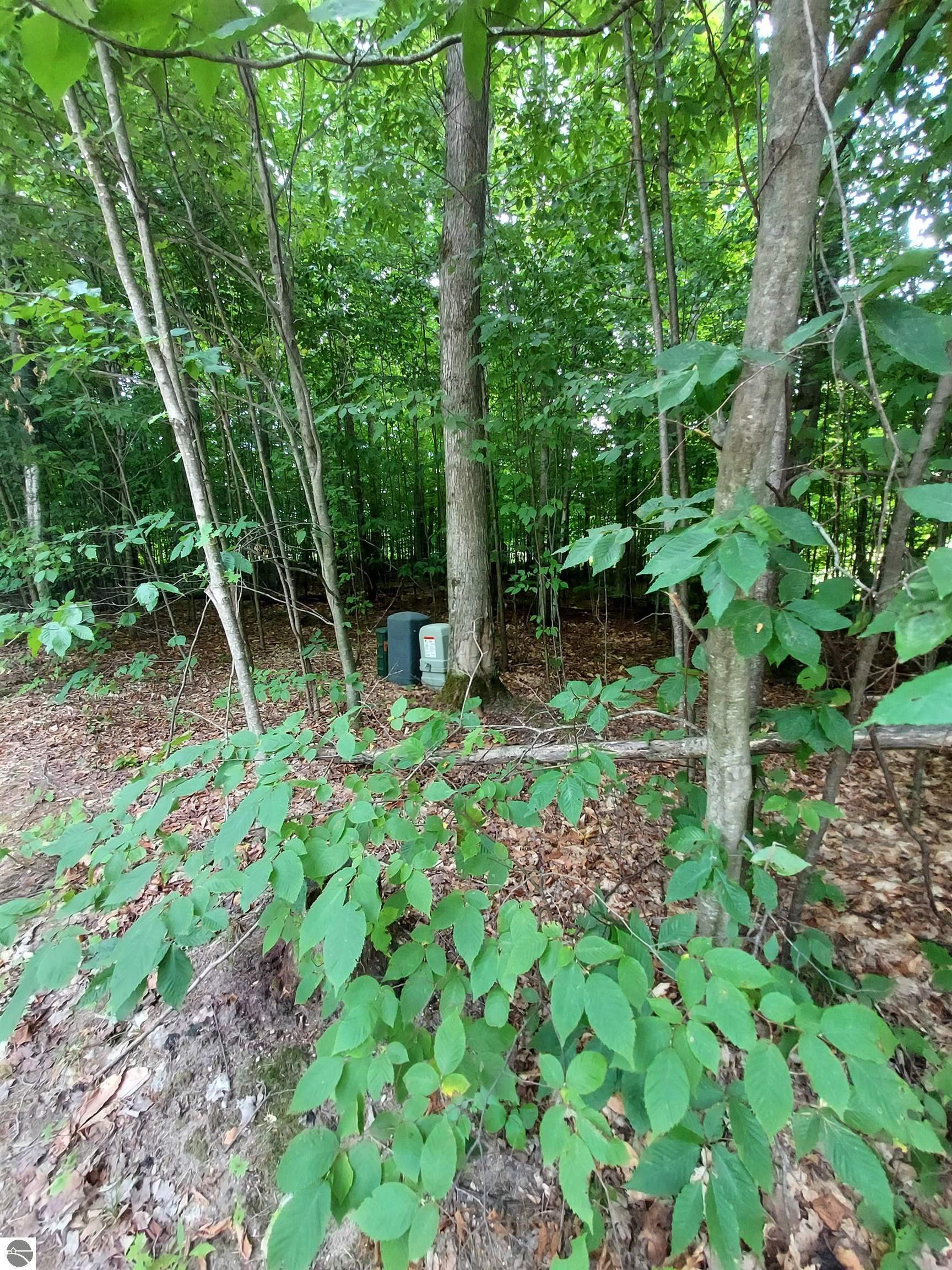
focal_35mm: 13
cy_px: 635
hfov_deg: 89.9
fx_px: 477
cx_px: 476
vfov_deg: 106.2
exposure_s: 1/60
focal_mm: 1.42
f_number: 2.2
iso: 100
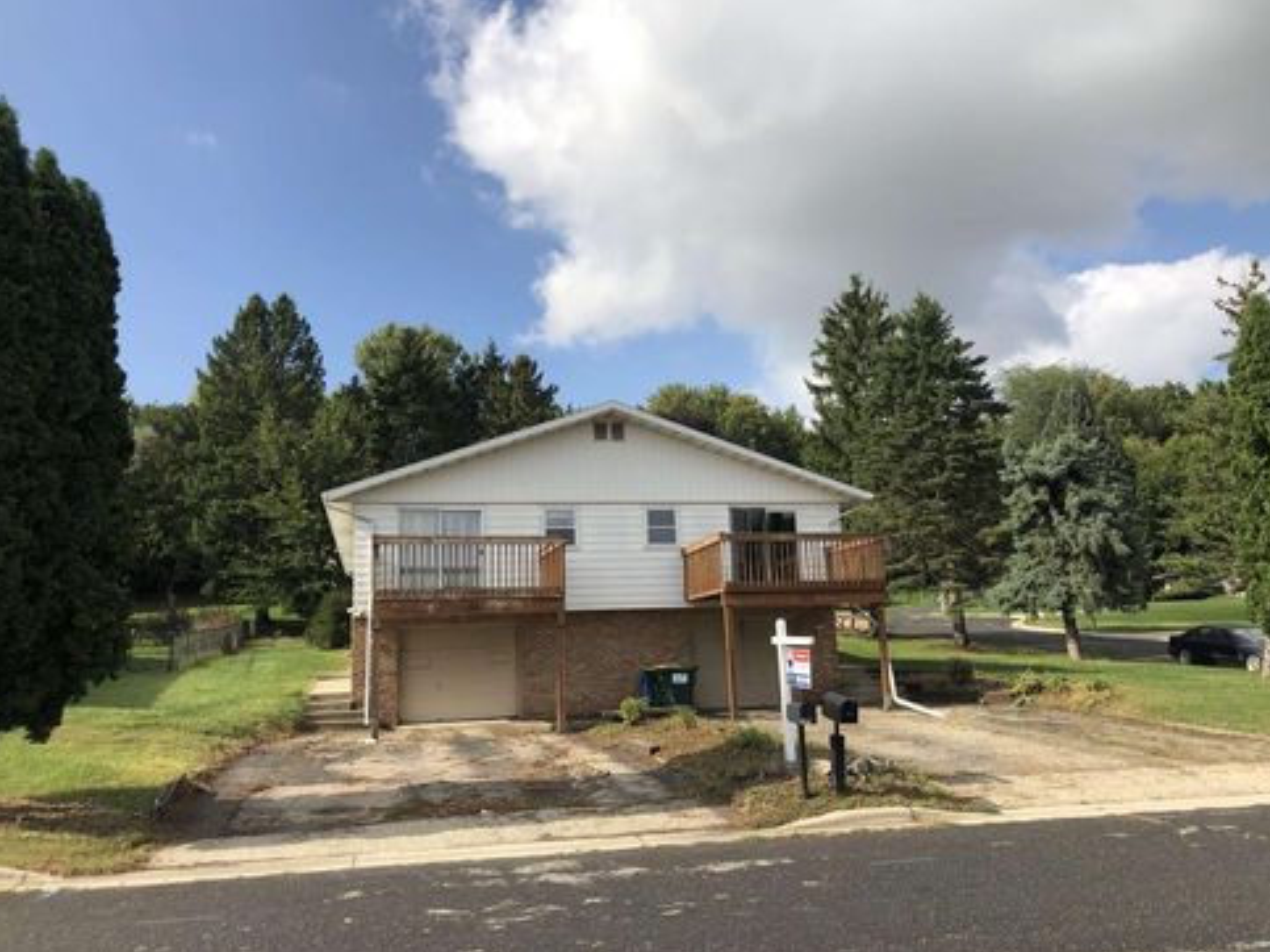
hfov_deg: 61.7
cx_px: 644
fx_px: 1064
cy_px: 469
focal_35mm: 29
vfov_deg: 48.2
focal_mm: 3.99
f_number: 1.8
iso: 20
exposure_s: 1/2208
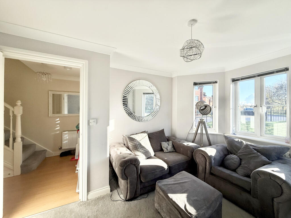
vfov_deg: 85.7
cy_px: 109
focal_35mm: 14
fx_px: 118
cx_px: 146
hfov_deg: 102.1
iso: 64
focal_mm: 2.22
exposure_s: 1/308
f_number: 2.2
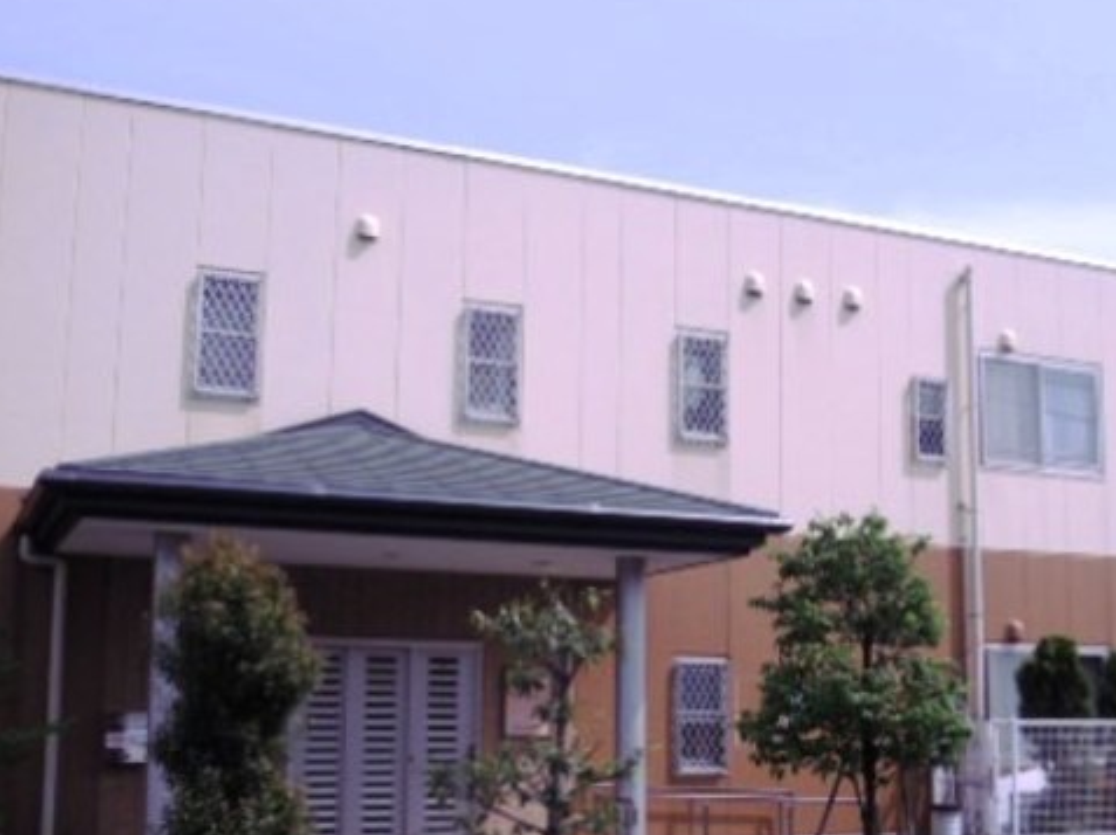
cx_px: 709
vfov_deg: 30.7
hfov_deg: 40.1
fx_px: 1514
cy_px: 517
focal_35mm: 47
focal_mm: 5
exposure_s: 1/400
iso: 100
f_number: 7.6
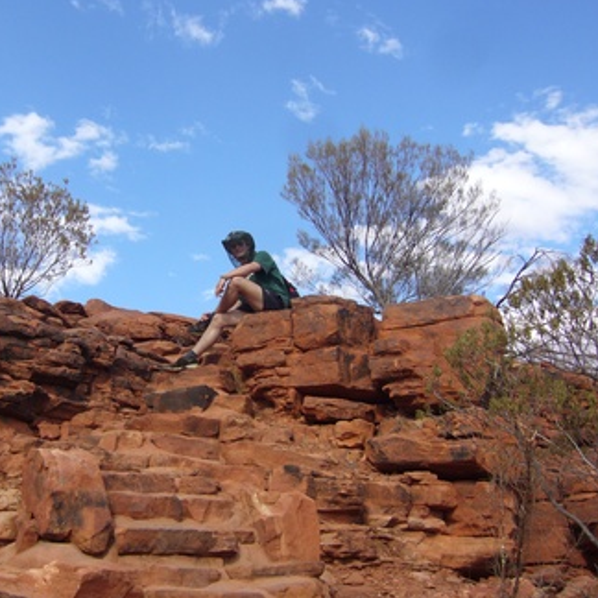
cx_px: 216
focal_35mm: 42
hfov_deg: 39.7
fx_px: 821
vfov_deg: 40.0
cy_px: 301
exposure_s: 1/160
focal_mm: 5.8
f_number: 5.6
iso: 80
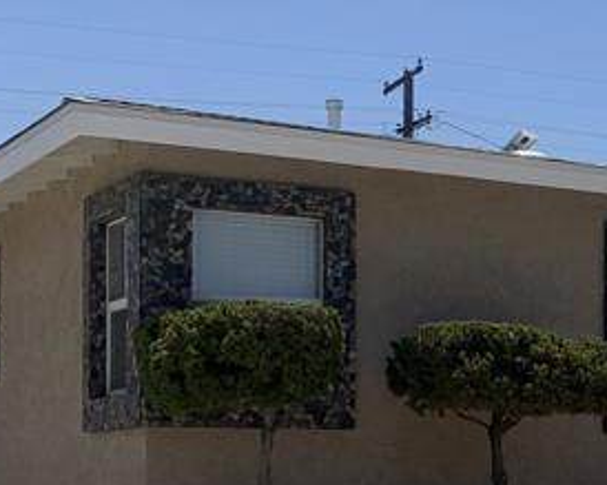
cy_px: 423
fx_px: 1706
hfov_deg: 17.4
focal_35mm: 95
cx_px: 999
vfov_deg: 16.0
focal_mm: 4.25
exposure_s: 1/4098
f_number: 1.8
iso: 25
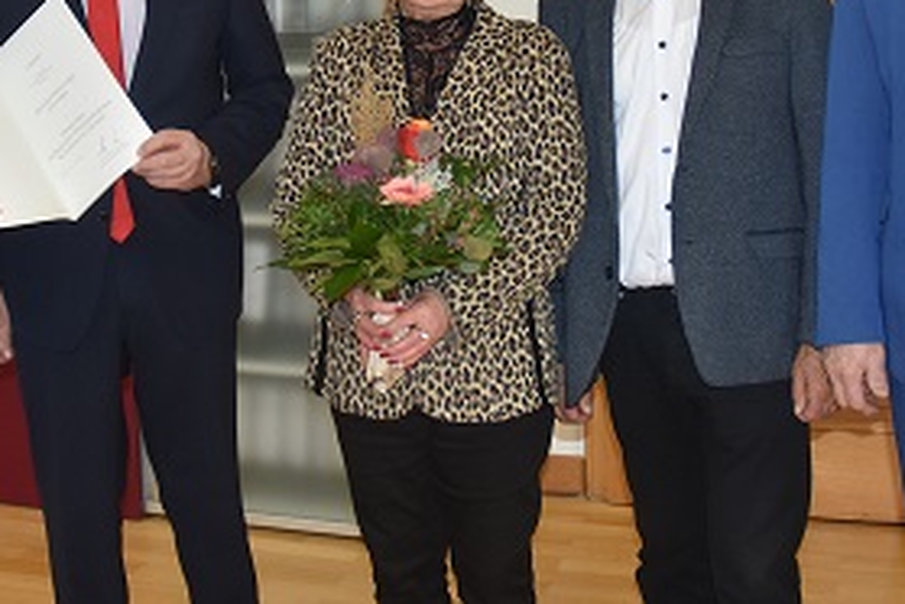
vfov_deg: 22.7
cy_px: 39
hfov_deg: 34.4
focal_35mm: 58
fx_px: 1458
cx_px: 399
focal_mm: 18
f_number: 3.5
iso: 560
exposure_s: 1/60
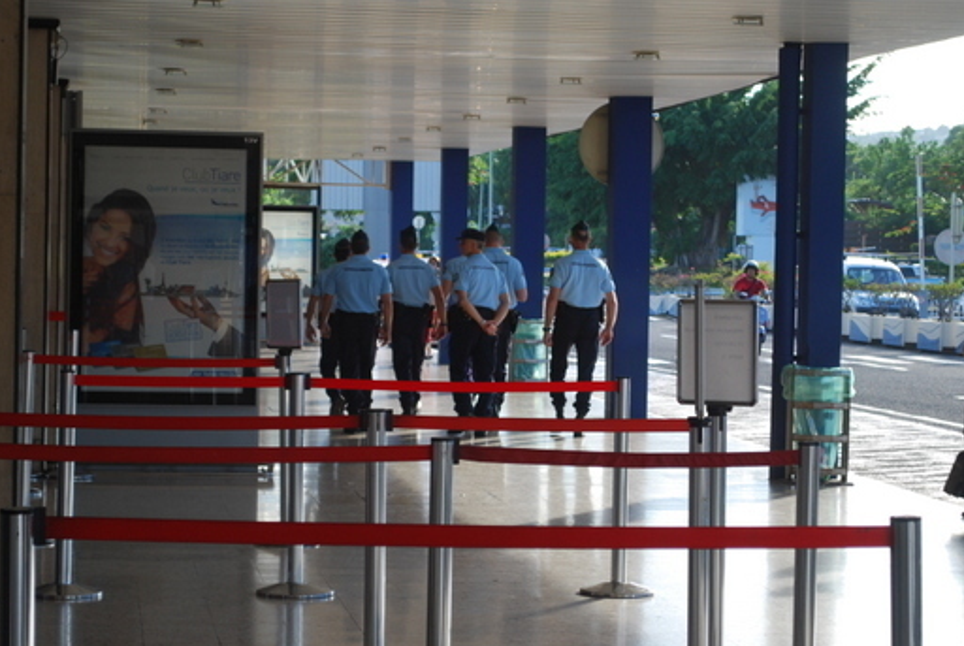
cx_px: 469
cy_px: 304
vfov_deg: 13.1
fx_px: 2806
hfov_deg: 19.5
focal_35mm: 105
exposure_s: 1/125
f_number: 5.6
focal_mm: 55
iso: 160
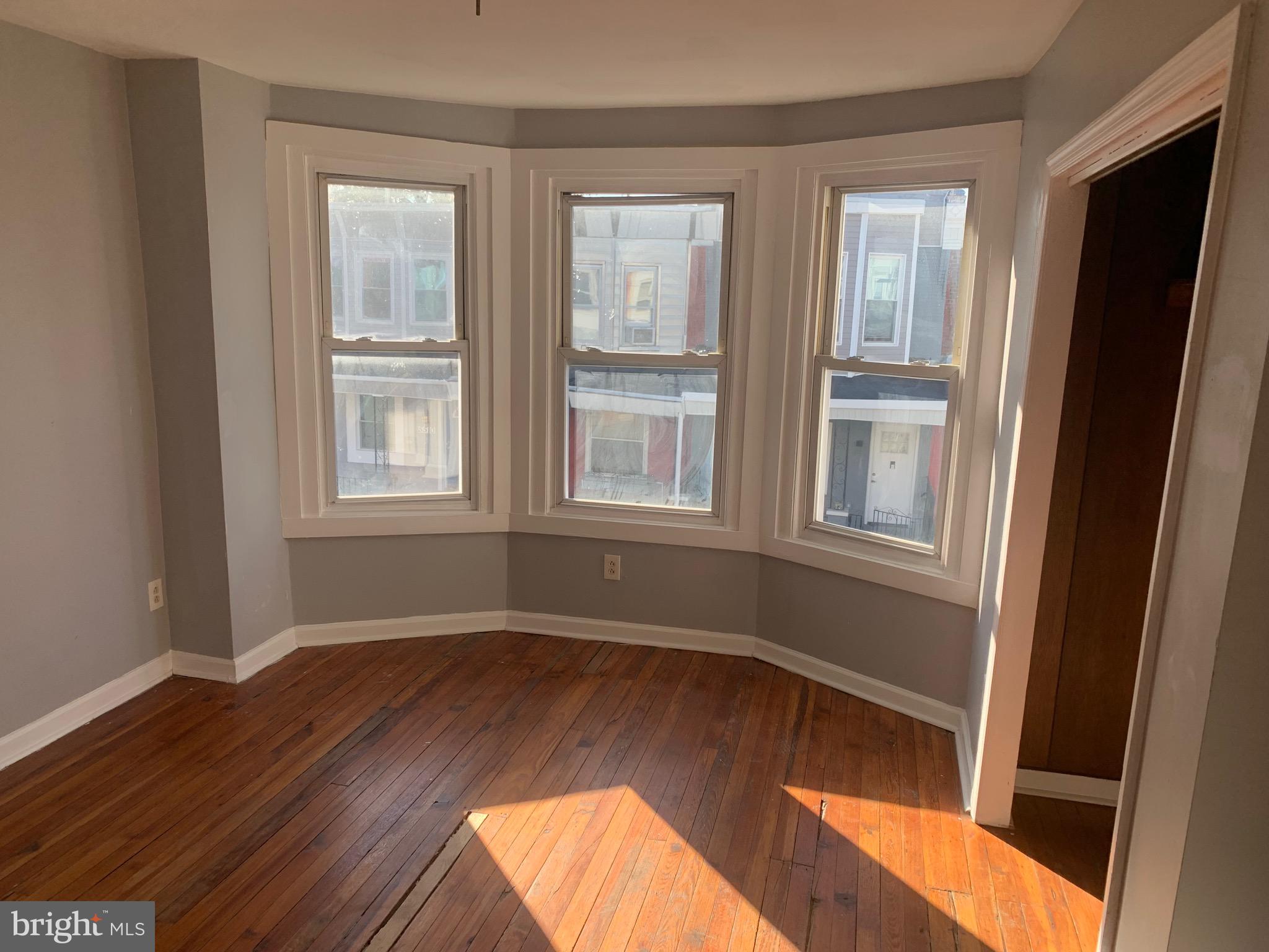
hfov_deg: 67.3
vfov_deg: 53.1
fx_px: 953
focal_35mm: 26
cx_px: 634
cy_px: 476
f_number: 1.8
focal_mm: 4.25
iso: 25
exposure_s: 1/296
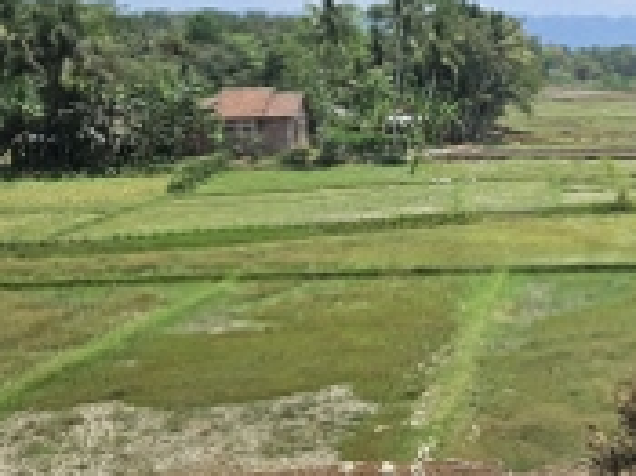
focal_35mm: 65
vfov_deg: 22.4
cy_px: 140
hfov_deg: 28.4
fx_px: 1193
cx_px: 601
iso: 40
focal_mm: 5.4
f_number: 1.8
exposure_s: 1/2000
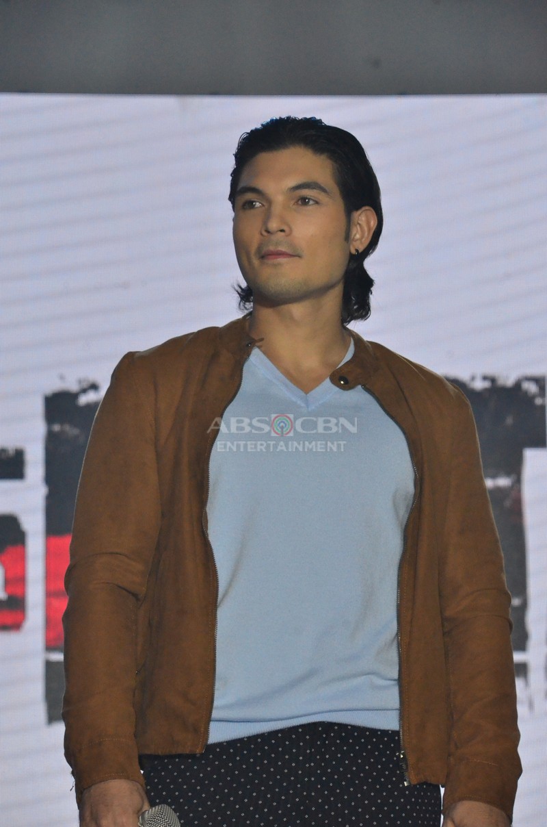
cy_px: 414
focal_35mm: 240
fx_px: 5495
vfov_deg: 8.6
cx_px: 274
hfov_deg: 5.7
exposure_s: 1/200
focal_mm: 160
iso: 4000
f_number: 10
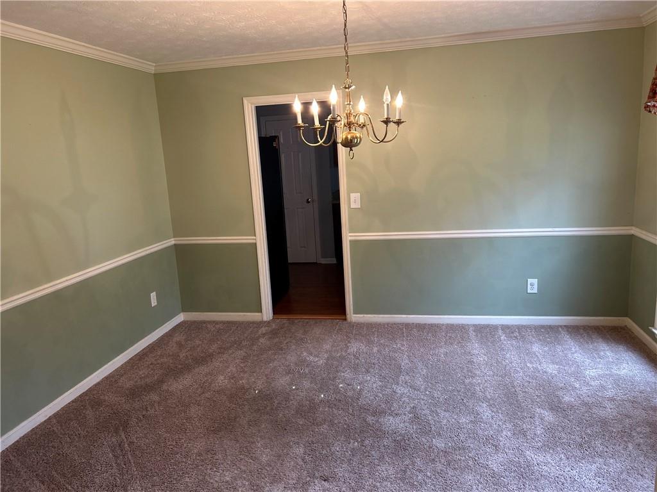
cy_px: 246
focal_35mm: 26
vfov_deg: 53.1
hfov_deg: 67.3
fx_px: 493
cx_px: 328
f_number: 1.5
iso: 125
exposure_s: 1/60
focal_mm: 5.7
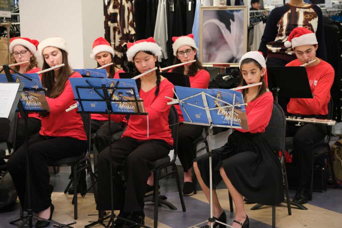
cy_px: 114
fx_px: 789
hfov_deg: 24.5
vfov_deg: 16.5
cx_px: 171
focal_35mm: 83
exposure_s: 1/80
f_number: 4
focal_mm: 55
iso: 1250
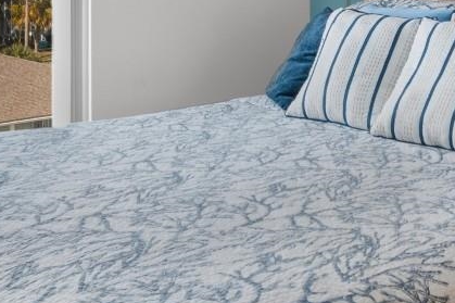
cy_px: -68
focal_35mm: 58
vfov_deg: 21.5
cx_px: 293
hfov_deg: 34.3
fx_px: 733
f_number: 4.5
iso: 100
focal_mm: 10
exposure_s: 1/30
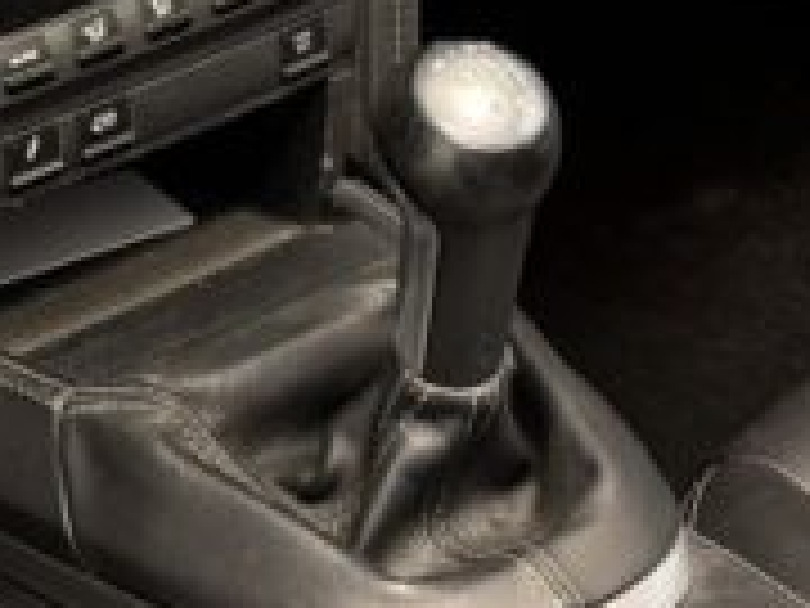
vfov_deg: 8.8
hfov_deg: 12.3
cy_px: -594
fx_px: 3744
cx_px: 225
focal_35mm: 160
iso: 200
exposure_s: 1/50
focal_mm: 6.76
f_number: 1.78
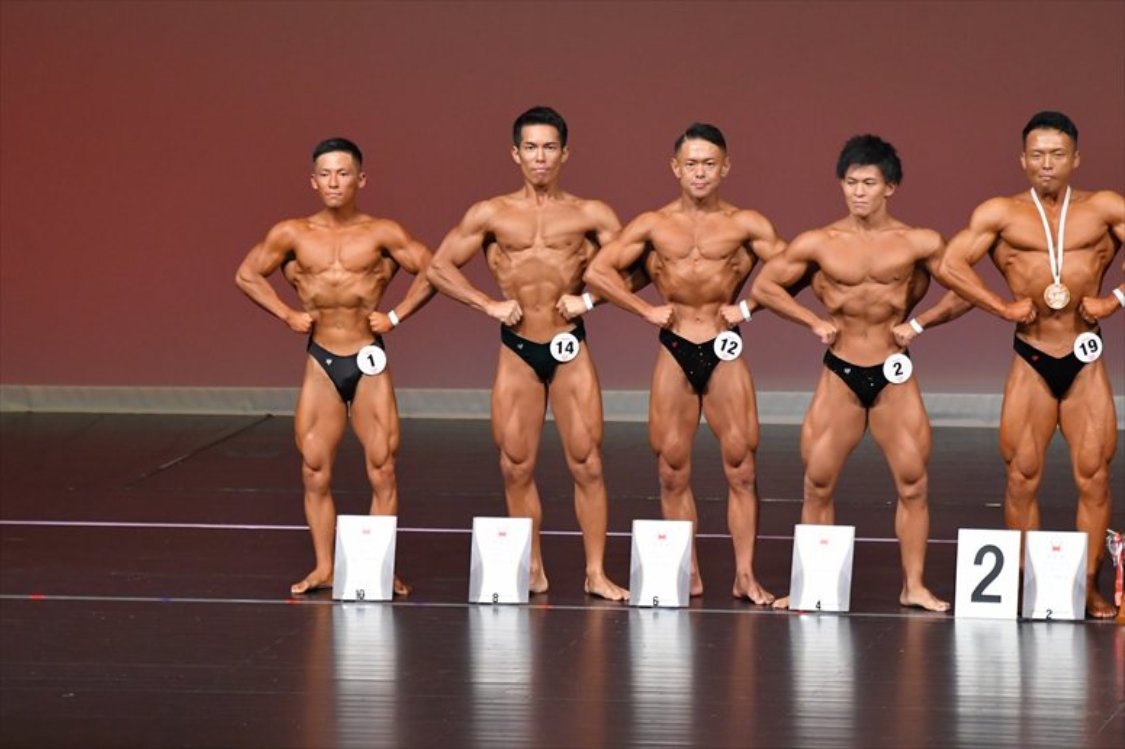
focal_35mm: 270
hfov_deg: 7.6
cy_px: 374
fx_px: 8433
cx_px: 562
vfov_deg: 5.1
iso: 4000
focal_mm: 180
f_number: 5.6
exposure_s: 1/400
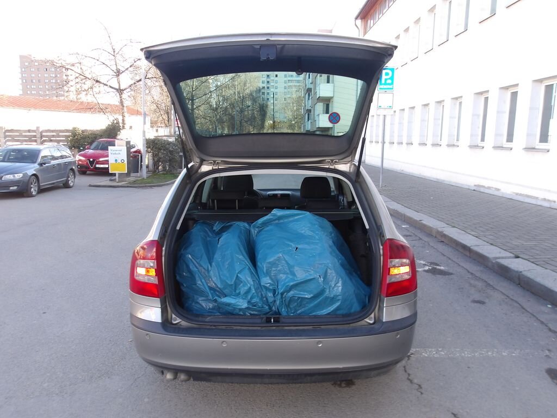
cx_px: 278
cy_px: 209
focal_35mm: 27
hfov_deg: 65.3
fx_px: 434
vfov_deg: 51.4
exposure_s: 1/117
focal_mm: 4.9
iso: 100
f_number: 3
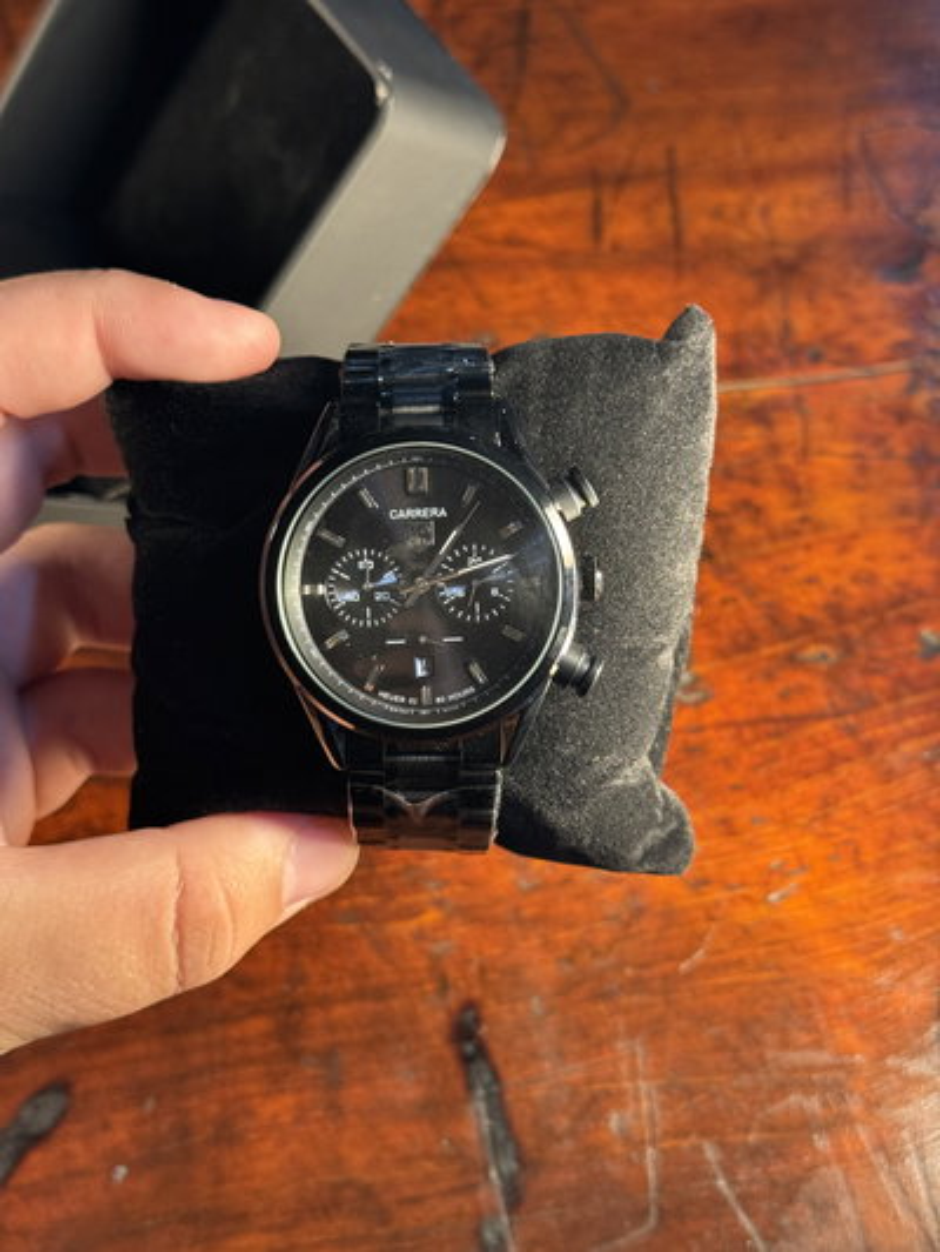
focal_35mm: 48
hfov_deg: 30.3
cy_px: 626
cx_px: 470
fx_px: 1737
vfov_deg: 39.6
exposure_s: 1/59
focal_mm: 6.76
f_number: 1.78
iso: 200
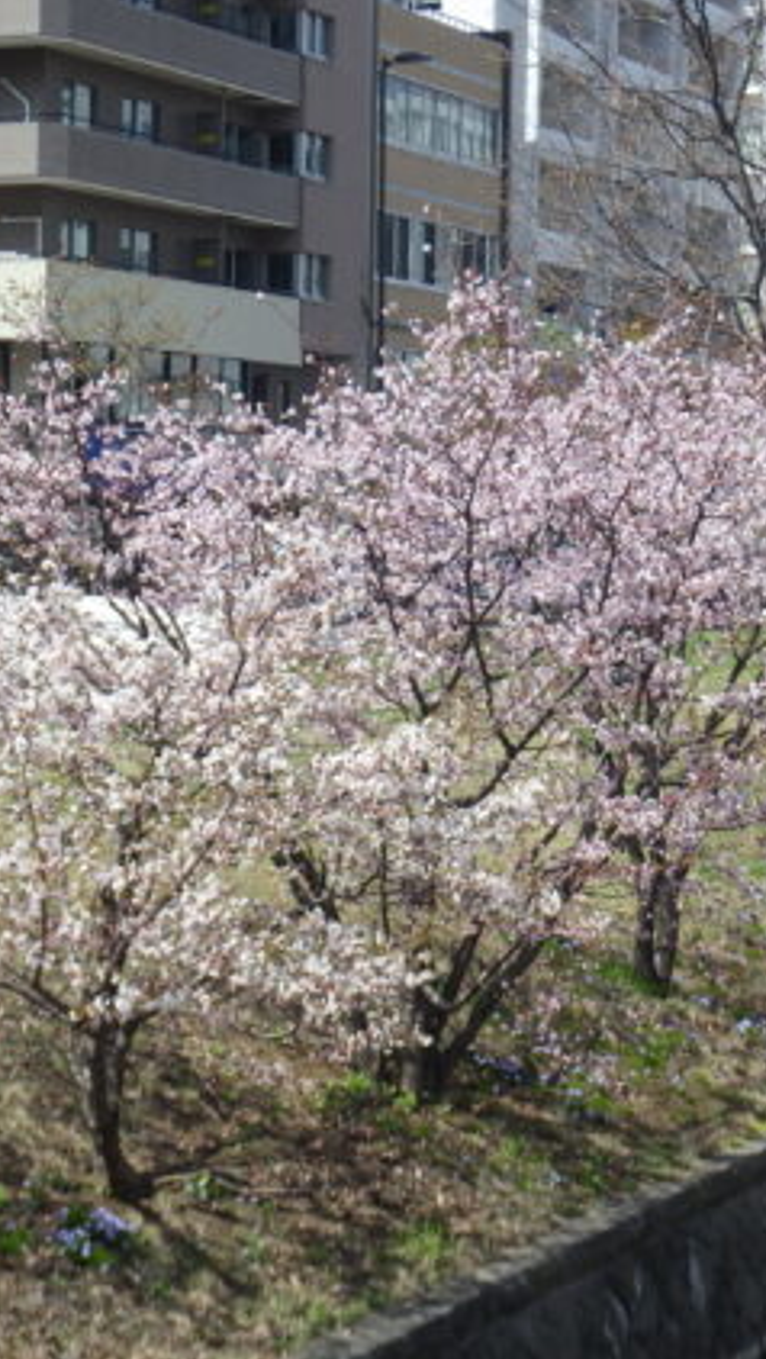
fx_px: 3279
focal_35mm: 91
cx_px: 520
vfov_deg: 23.4
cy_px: 684
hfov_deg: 13.3
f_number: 5.5
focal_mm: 11.1
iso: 125
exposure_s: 1/400
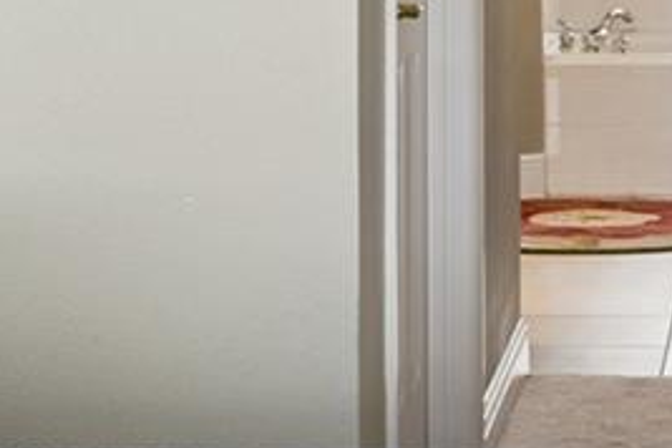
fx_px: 3360
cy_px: -136
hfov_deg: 11.2
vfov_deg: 7.5
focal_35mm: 180
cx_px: 763
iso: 100
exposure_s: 1/13
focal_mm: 20
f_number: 7.1
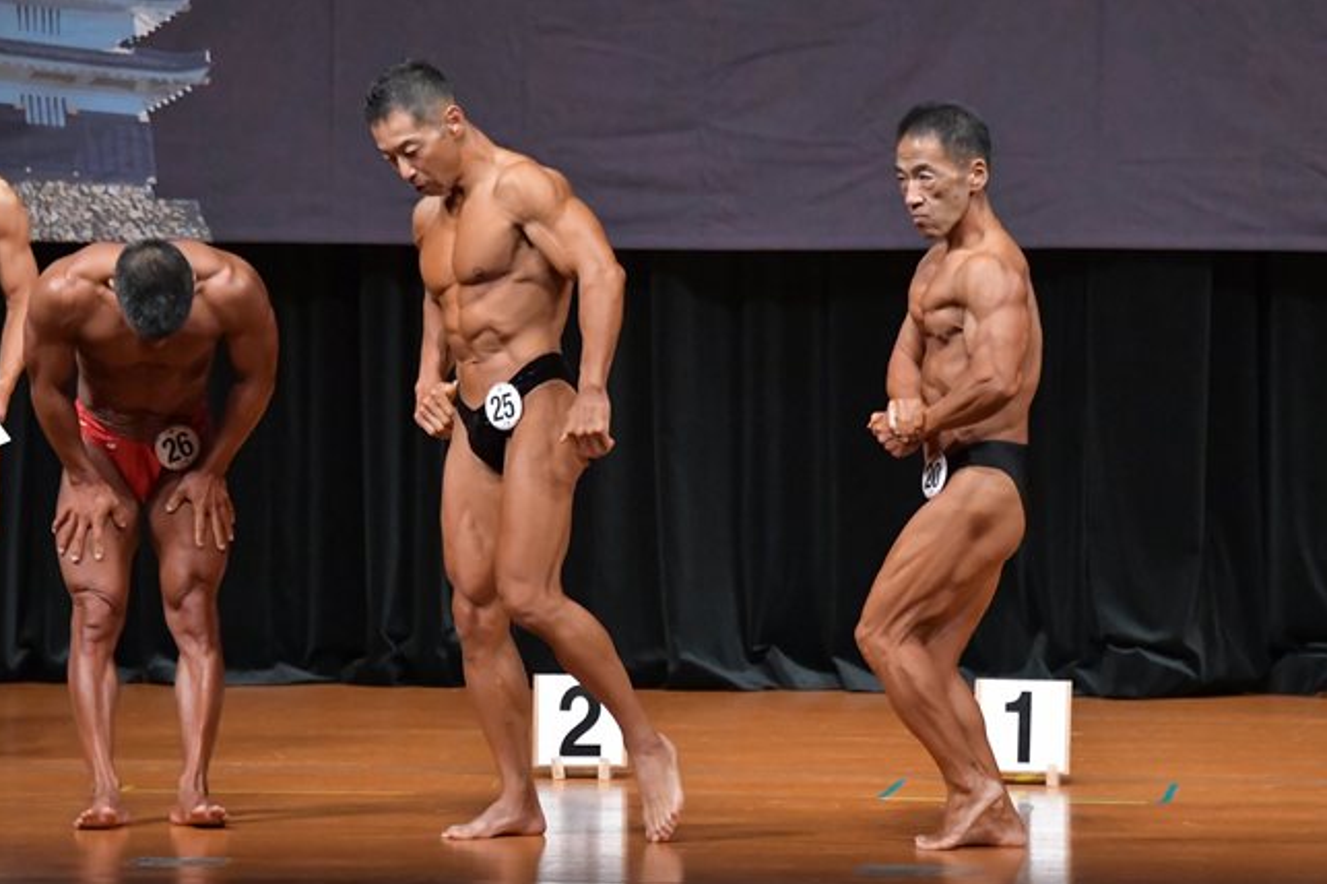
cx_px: 595
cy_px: 465
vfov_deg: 5.1
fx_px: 9984
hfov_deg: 7.6
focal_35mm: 271
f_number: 5.6
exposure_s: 1/400
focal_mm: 150
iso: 6400
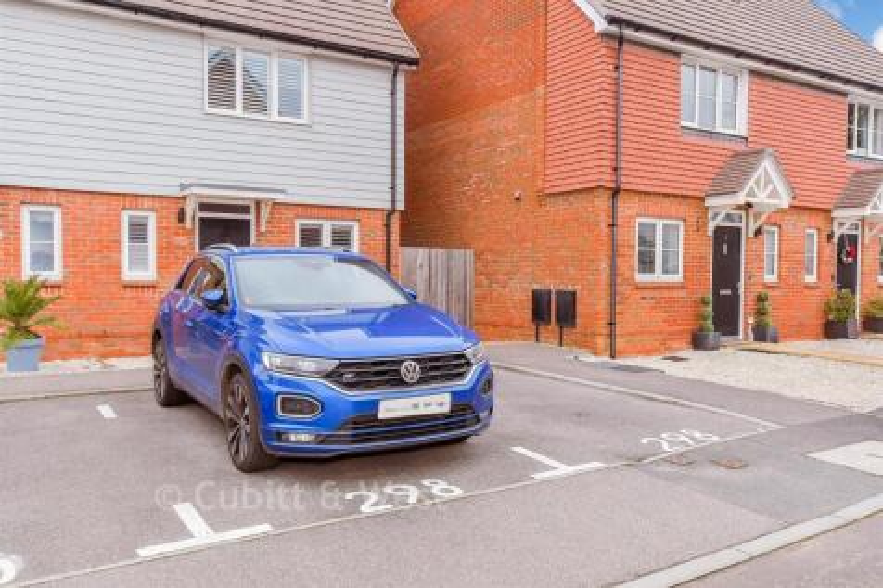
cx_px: 442
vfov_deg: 43.6
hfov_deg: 61.9
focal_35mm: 30
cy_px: 294
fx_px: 736
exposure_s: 1/100
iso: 500
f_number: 7.1
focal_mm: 20
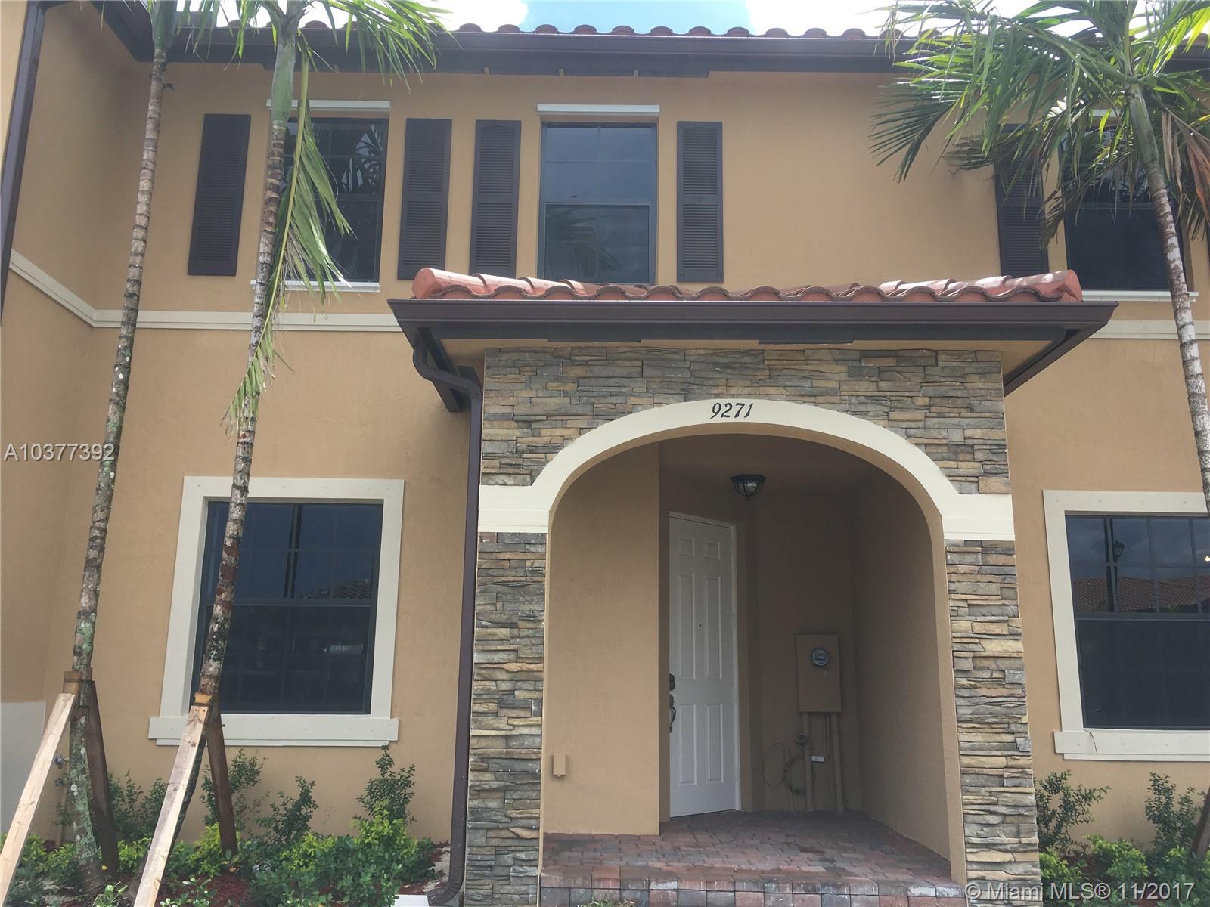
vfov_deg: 48.2
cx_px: 605
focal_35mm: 29
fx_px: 1014
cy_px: 454
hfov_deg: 61.7
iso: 25
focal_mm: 4.15
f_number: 2.2
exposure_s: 1/699
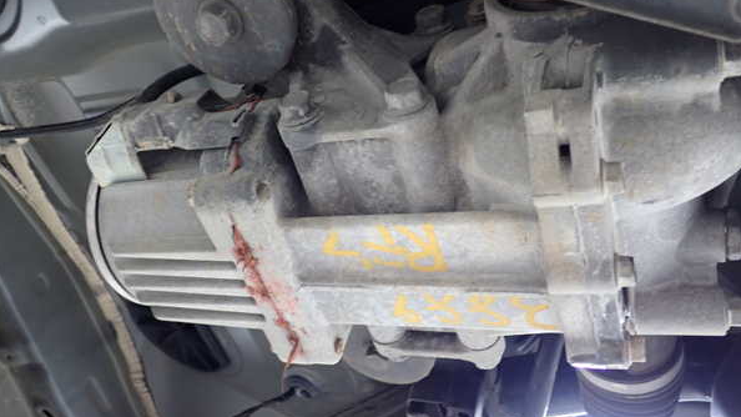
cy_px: 174
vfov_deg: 35.5
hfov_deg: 59.5
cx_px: 369
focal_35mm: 33
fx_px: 648
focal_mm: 5.4
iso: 250
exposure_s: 1/30
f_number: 2.3
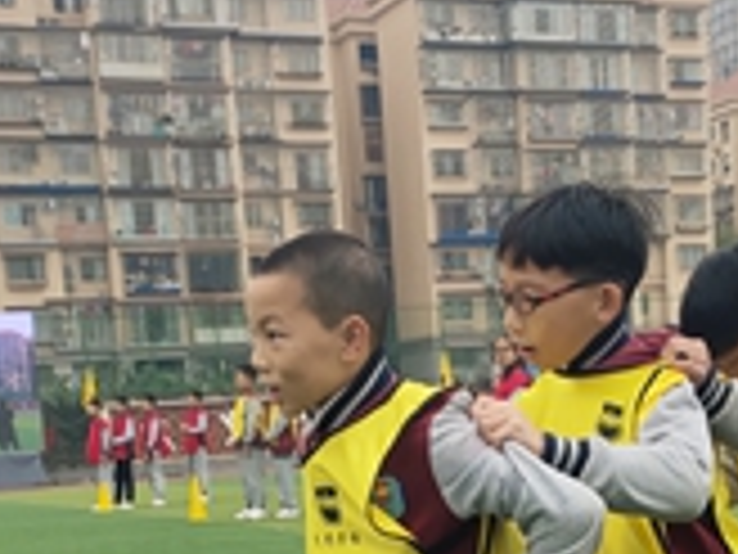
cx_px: 450
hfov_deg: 27.7
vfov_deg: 19.9
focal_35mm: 70
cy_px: 642
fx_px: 1492
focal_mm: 4.76
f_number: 1.79
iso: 56
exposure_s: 1/427
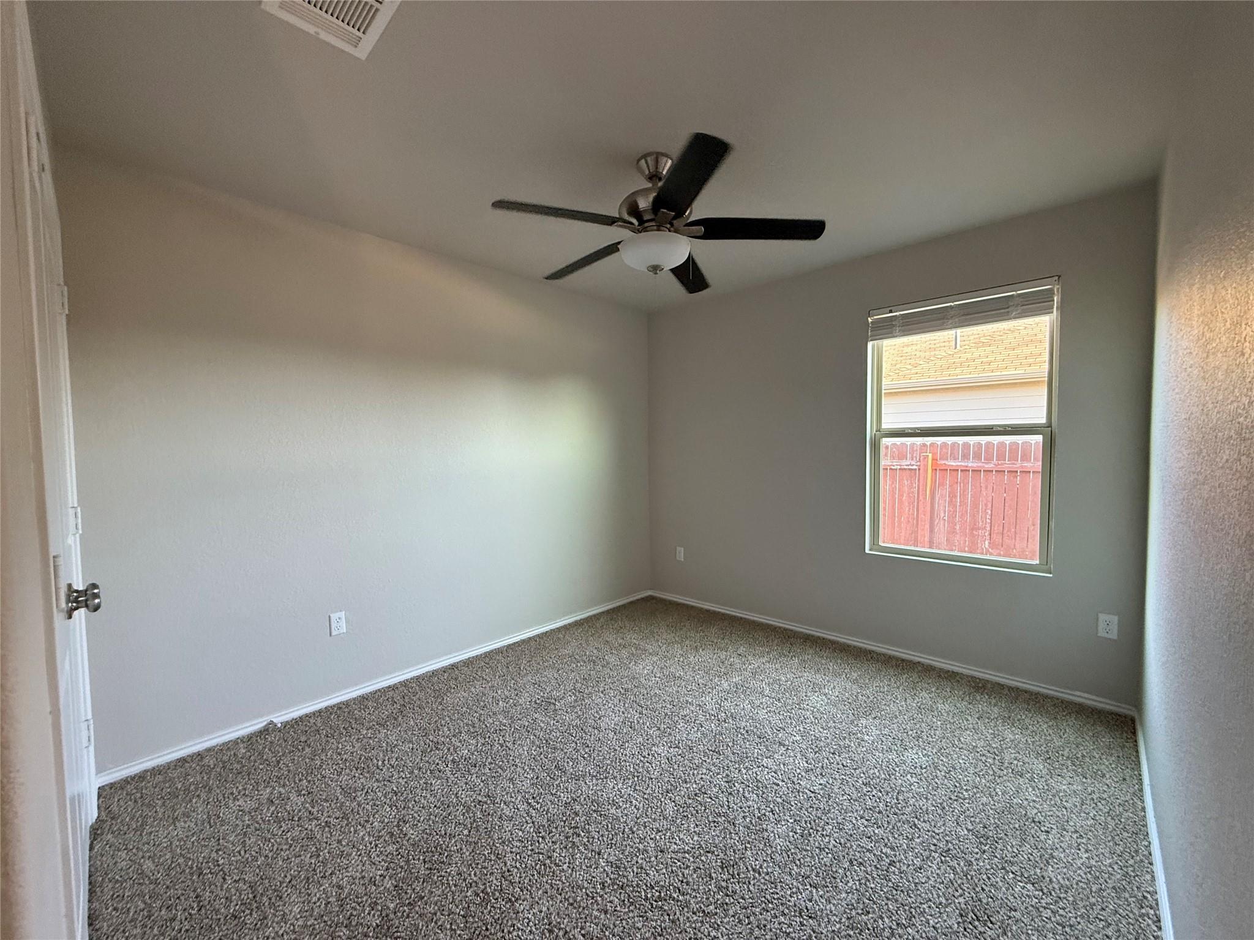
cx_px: 627
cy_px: 470
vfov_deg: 85.7
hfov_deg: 102.1
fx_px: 507
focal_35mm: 14
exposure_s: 1/60
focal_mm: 2.22
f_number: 2.2
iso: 320
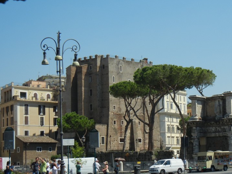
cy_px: 113
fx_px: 563
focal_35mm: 84
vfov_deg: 17.5
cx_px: 160
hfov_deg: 23.2
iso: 160
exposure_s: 1/355
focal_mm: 10.6
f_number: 8
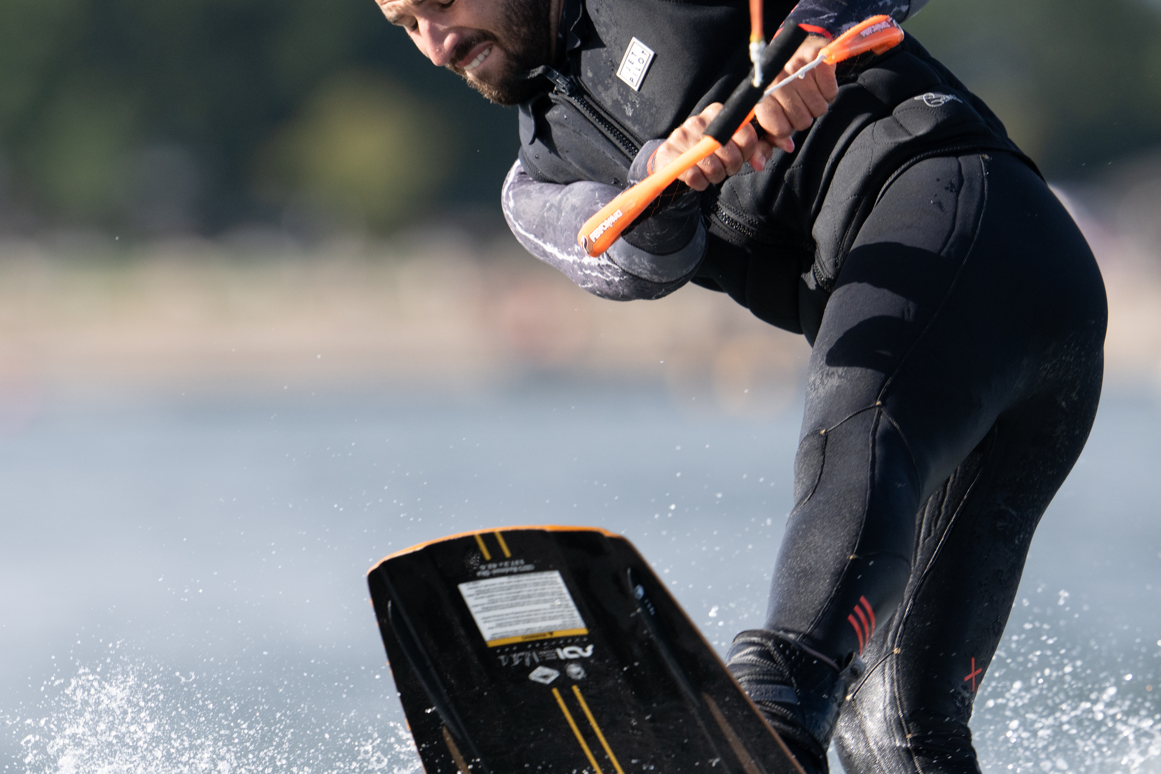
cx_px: 569
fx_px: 23991
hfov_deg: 2.8
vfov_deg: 1.8
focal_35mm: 744
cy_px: 460
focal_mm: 400
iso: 400
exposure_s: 1/2500
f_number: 4.5
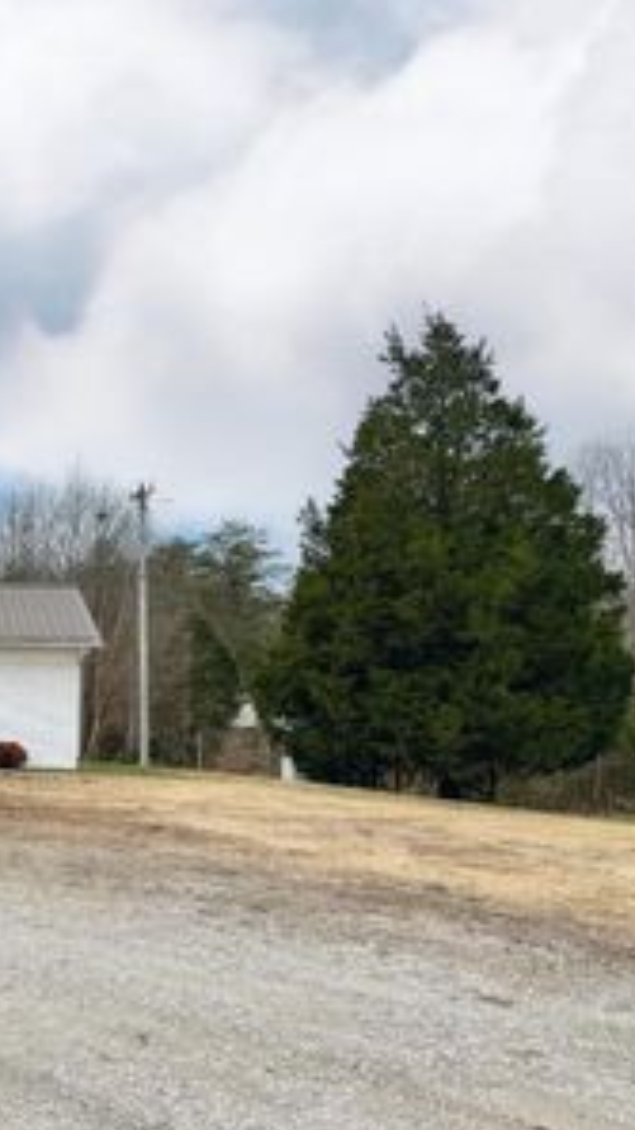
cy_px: 649
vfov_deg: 46.3
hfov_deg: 22.5
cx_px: -304
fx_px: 1317
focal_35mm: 44
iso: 80
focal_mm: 6.76
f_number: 1.78
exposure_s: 1/2000
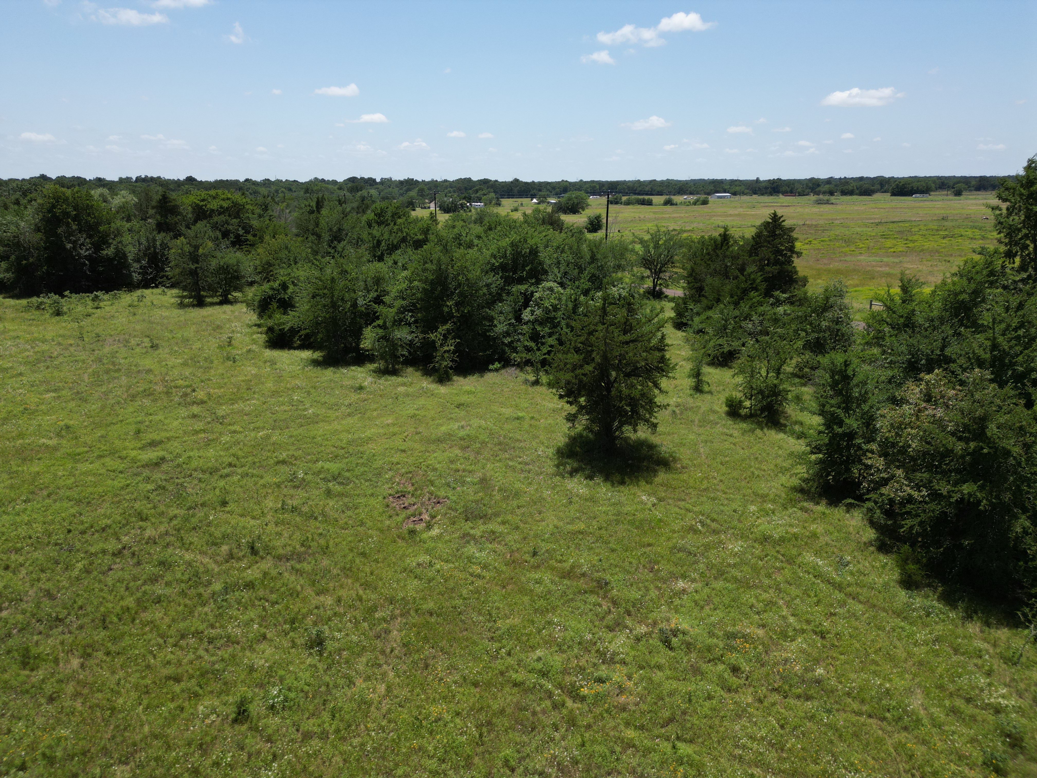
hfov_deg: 71.6
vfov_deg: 56.8
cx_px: 518
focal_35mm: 24
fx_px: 719
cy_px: 389
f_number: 1.7
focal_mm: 6.72
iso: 100
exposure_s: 1/2500
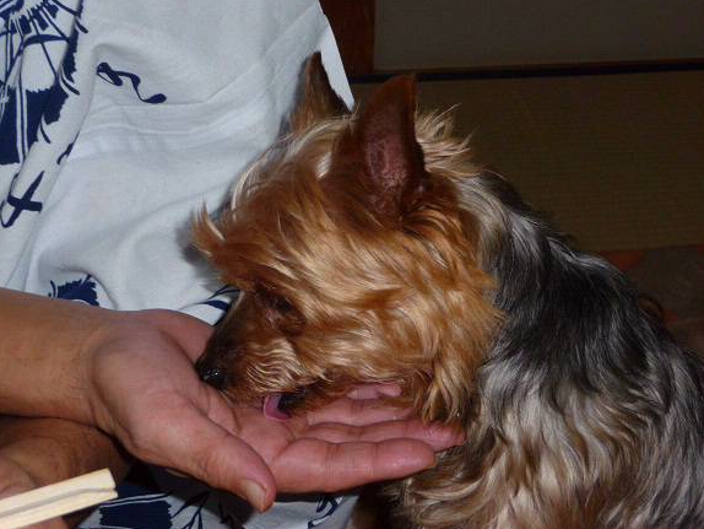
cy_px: 263
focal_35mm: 68
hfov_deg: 28.5
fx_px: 1384
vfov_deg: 21.6
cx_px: 349
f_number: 4.5
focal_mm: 11.3
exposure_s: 1/30
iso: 100
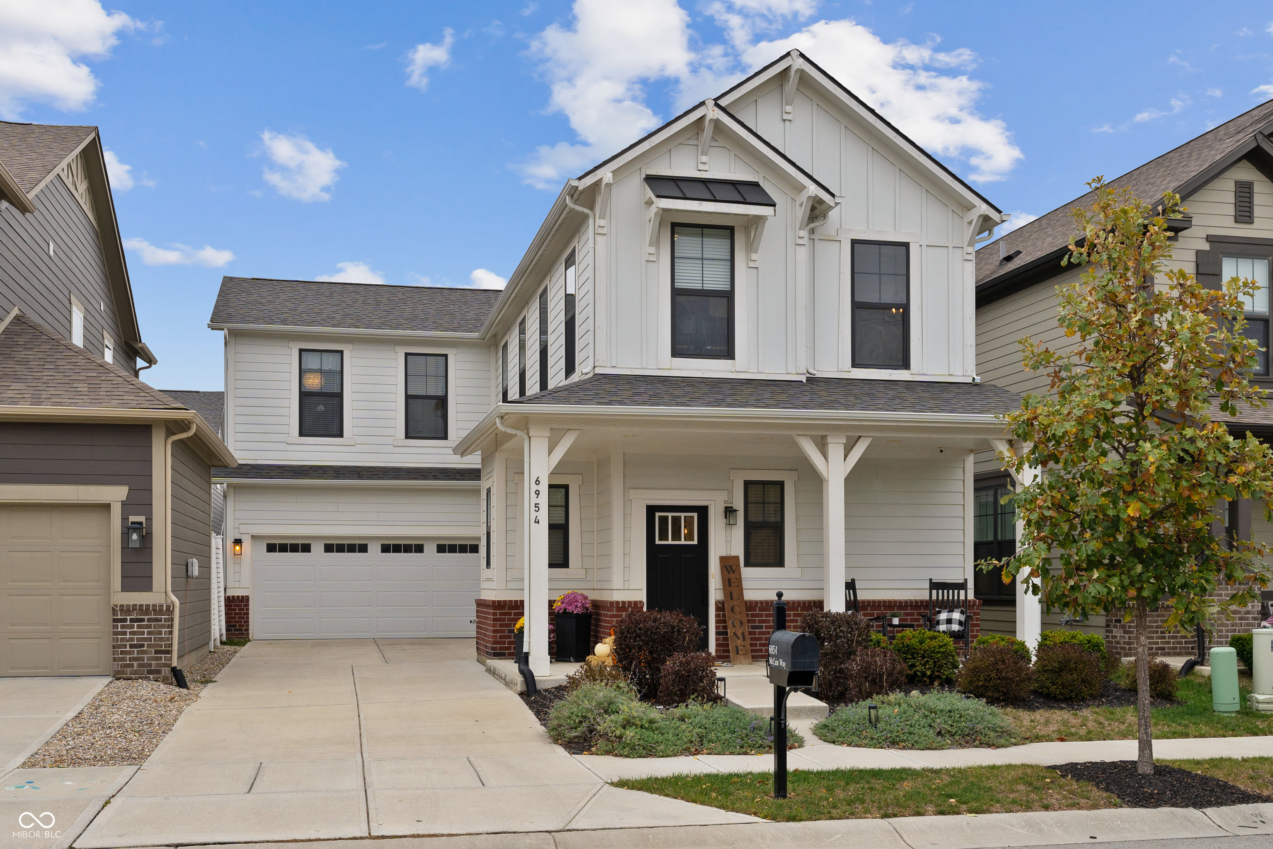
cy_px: 424
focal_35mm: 36
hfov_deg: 53.1
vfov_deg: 36.9
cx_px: 636
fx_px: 1273
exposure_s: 1/320
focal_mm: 24
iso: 200
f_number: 5.6
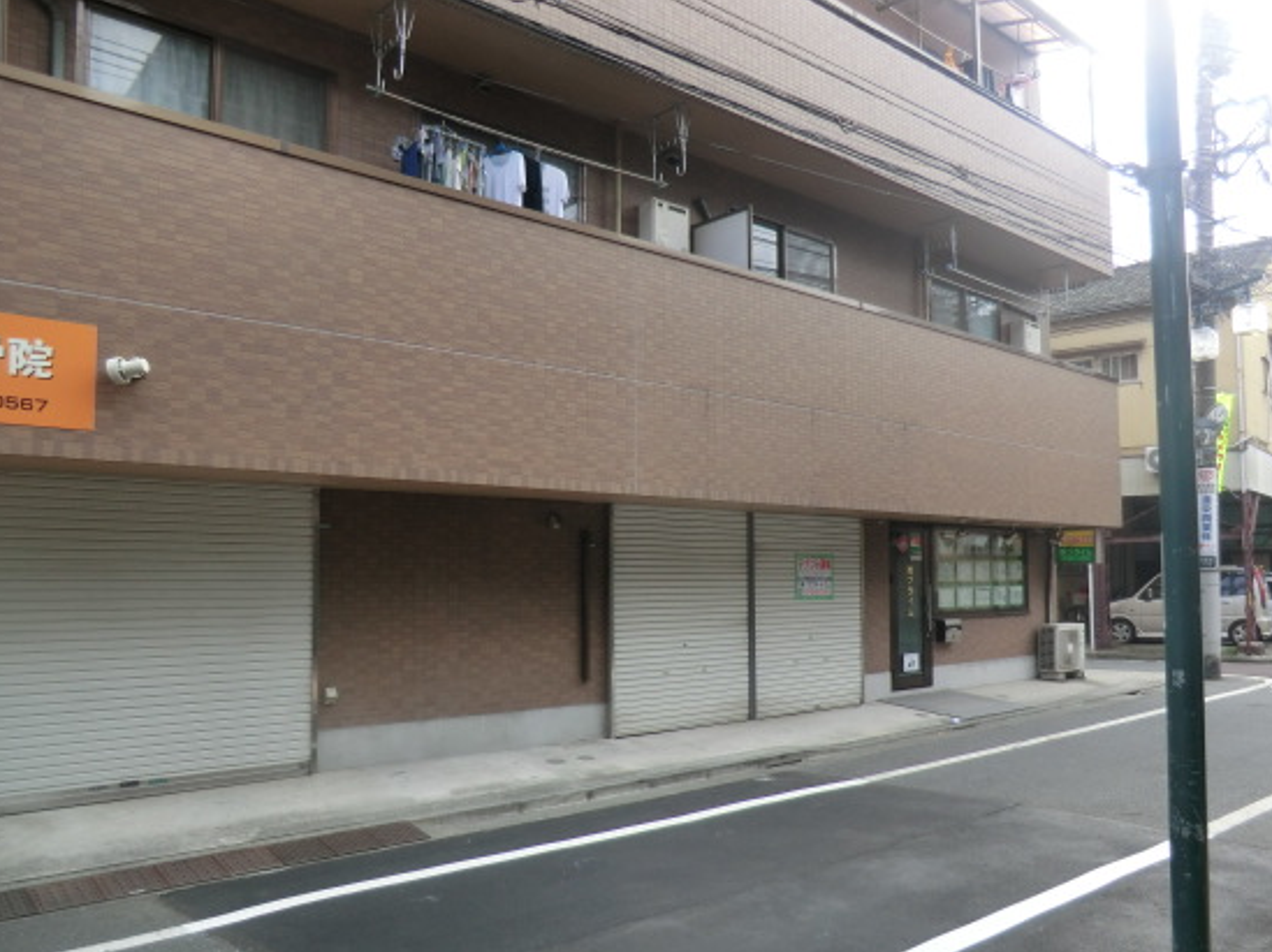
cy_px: 528
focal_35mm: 28
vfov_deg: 49.6
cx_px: 728
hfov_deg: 63.2
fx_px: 1028
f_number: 3.2
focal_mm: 4.3
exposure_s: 1/160
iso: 80
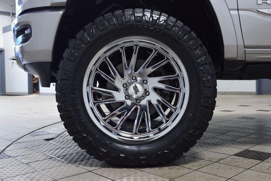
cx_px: 136
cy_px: 90
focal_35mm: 36
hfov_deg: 53.1
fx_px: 271
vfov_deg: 36.9
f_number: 6.3
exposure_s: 1/15
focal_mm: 24
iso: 640
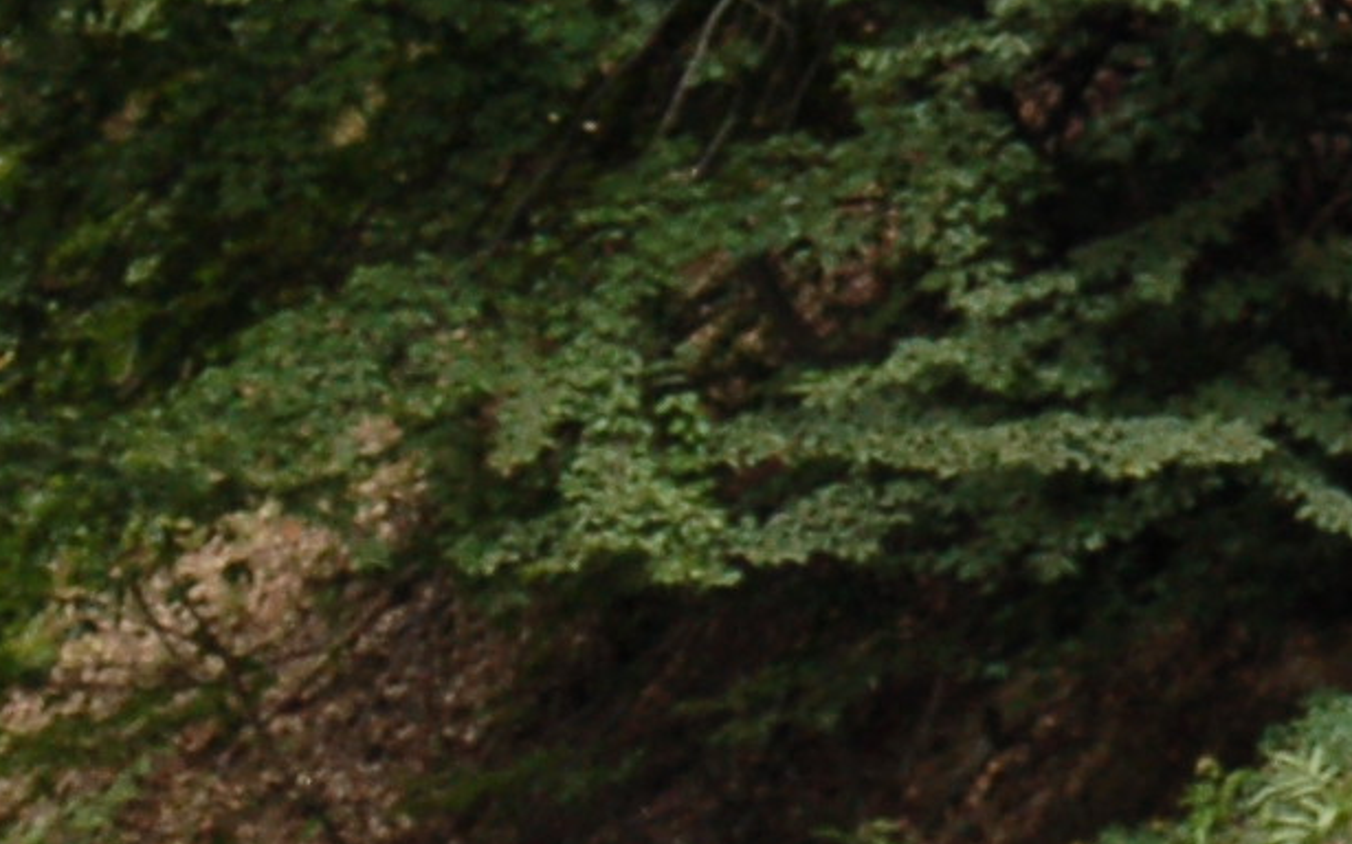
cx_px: 2095
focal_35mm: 523
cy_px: 996
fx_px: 19265
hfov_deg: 4.0
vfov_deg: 2.5
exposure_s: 1/640
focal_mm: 70
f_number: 5.3
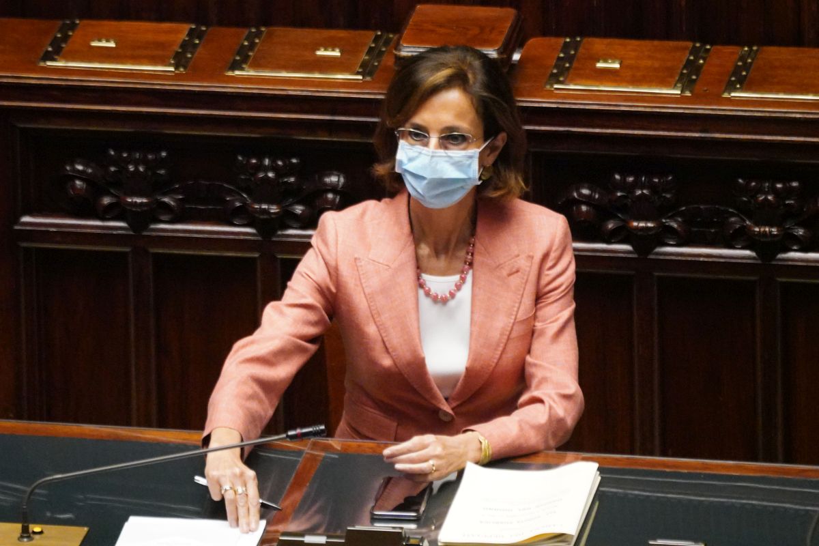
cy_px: 273
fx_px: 13649
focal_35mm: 600
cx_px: 410
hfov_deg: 3.4
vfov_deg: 2.3
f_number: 5.6
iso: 12800
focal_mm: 400
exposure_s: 1/160
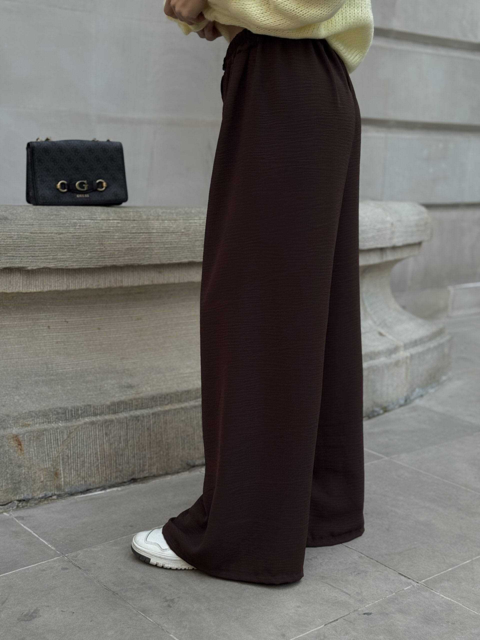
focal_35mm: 48
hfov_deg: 30.3
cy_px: 320
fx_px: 887
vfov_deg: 39.7
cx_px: 240
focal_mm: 6.76
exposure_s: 1/146
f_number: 1.78
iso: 80
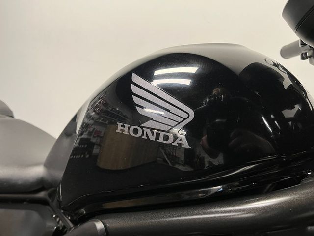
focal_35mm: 26
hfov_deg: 67.3
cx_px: 157
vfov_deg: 53.1
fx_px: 236
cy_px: 118
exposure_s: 1/50
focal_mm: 5.1
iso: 160
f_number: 1.6
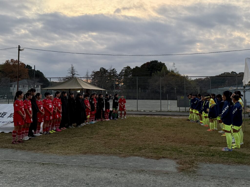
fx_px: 173
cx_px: 125
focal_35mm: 24
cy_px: 94
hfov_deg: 71.6
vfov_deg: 56.8
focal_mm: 6.76
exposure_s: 1/60
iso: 400
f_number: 1.78
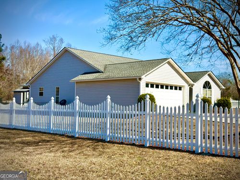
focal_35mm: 48
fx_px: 333
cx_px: 120
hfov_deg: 39.7
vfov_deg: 30.3
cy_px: 90
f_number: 1.78
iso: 64
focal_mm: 6.76
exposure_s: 1/6024
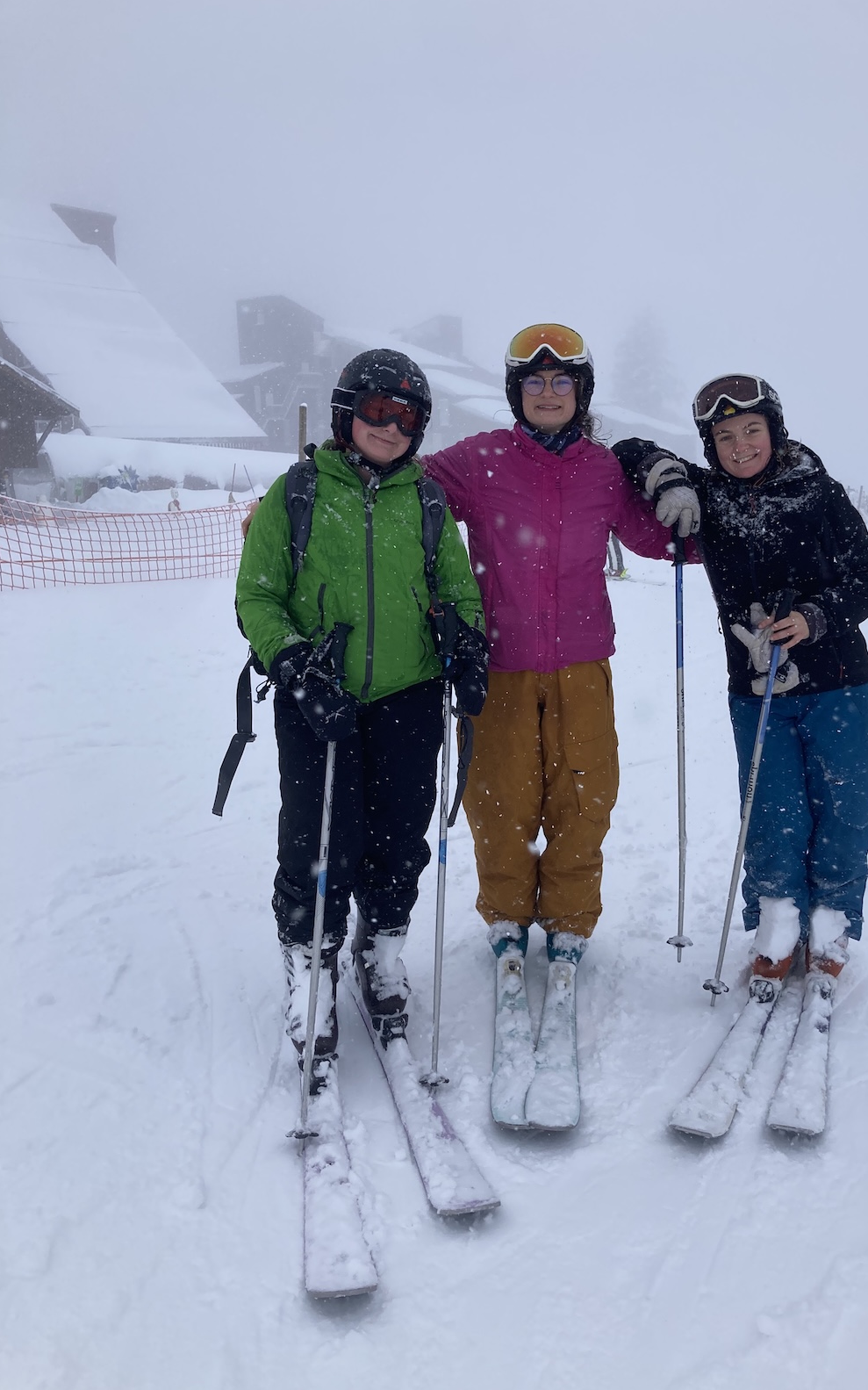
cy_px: 689
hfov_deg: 41.6
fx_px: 1136
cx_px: 520
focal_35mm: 30
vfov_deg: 62.9
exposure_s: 1/813
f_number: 1.8
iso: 20
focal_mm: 3.99
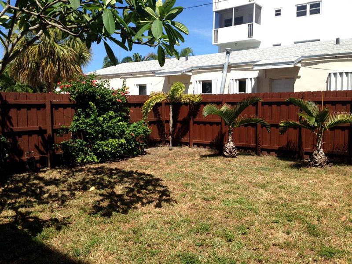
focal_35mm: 33
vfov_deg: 42.9
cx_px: 176
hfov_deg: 55.4
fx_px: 336
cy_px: 132
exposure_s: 1/1808
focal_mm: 4.12
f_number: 2.4
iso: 50
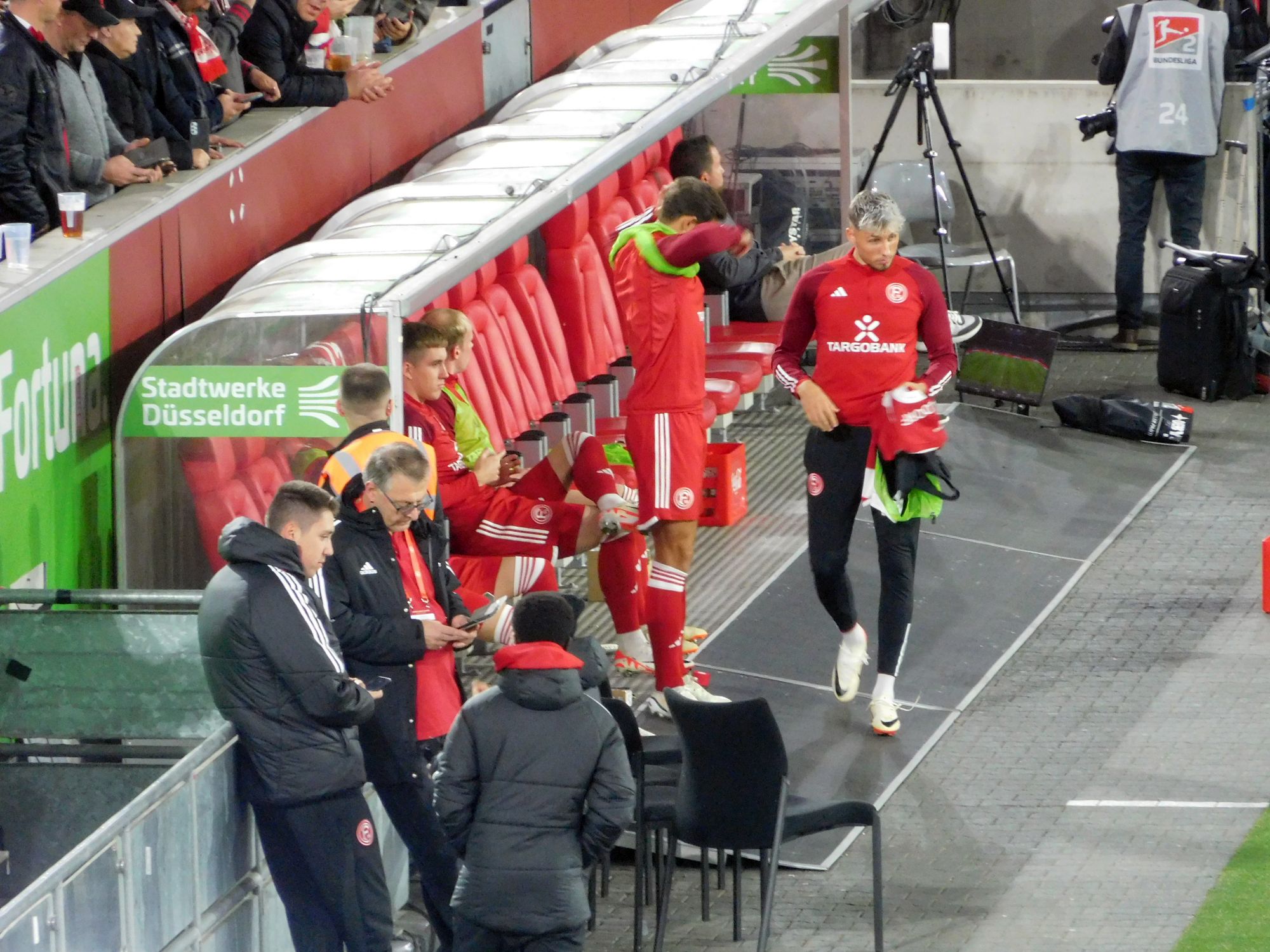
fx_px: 16510
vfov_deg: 3.3
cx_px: 635
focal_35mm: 450
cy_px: 476
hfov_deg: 4.4
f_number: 6.4
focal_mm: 80.3
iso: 800
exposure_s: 1/40
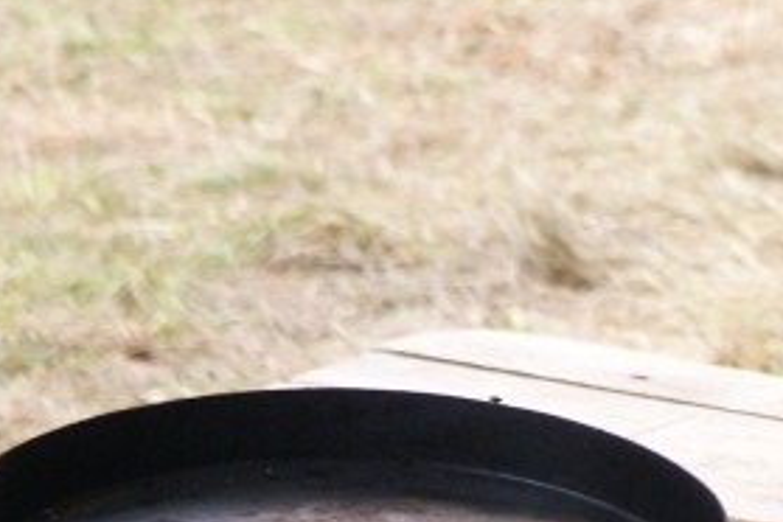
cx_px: 1325
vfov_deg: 3.6
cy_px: -130
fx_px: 8395
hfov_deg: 5.3
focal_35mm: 386
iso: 250
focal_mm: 70
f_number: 5.6
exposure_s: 1/125
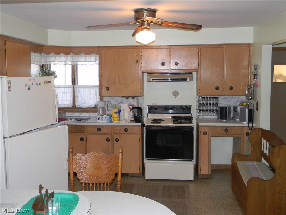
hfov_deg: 51.4
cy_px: 108
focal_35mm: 36
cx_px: 143
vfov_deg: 39.7
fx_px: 297
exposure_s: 1/30.5
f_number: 3.7
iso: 200
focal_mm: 6.4
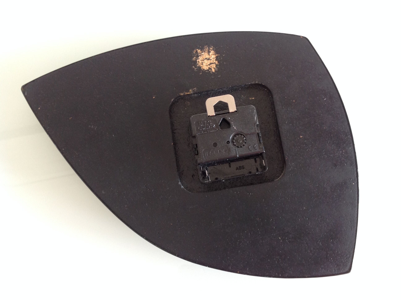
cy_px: 150
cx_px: 200
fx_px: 405
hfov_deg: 52.7
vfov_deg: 40.6
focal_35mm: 35
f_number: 2.4
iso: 125
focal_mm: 4.28
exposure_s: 1/15
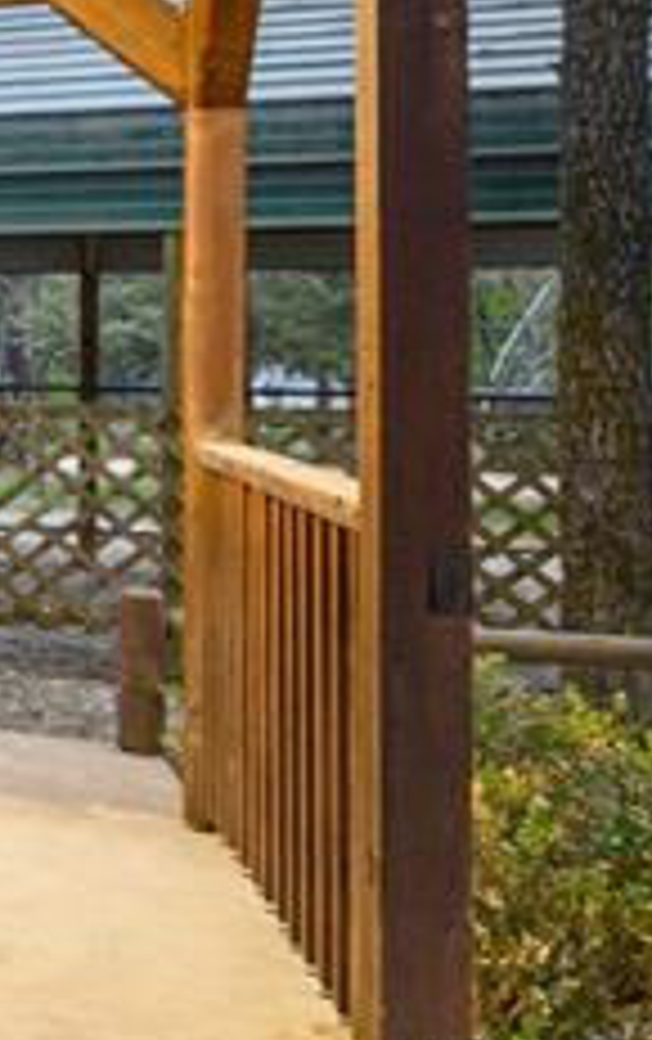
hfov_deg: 12.3
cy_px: 297
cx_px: -1176
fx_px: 1786
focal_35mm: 63
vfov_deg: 32.0
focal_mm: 14
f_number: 9
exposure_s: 4
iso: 200
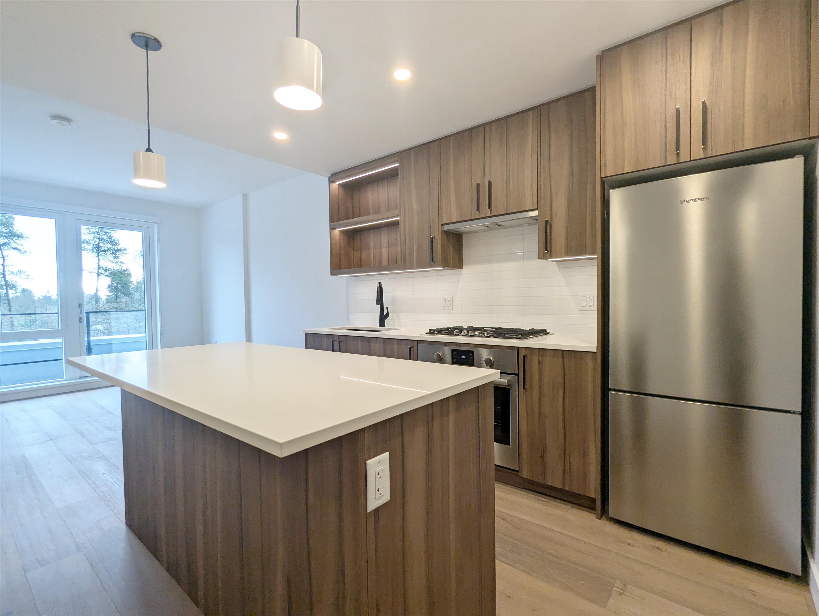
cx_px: 410
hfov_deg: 94.4
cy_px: 308
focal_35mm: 16
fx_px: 379
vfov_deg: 78.2
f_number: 2.2
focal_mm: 2.35
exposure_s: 1/120
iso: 91
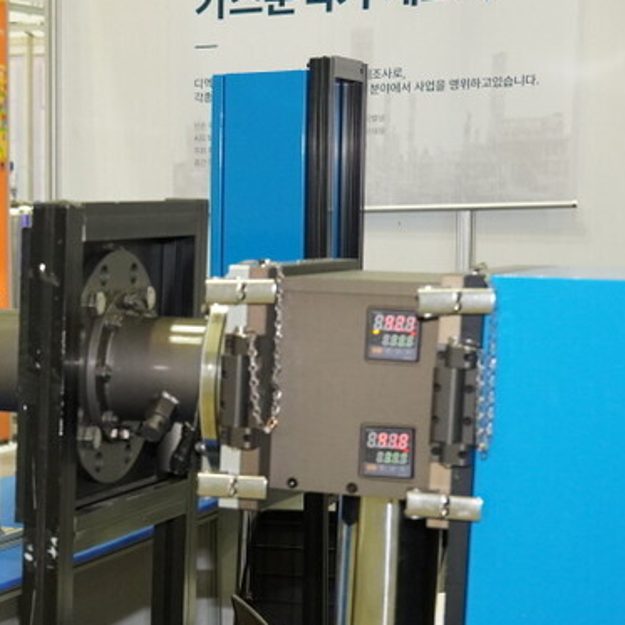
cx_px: -87
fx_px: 2145
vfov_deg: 16.5
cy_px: 487
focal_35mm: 105
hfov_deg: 16.0
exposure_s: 1/160
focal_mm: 32
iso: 1250
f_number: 4
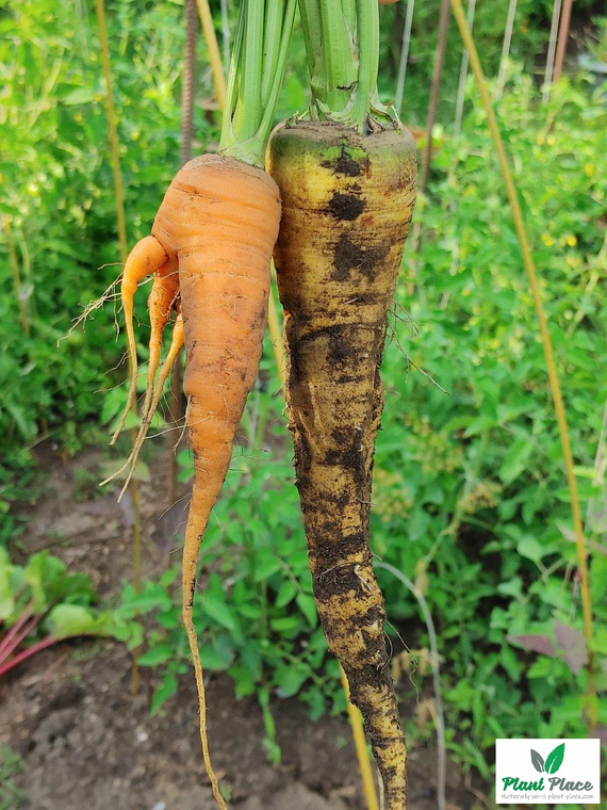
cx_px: 304
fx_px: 1216
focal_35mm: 52
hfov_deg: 28.0
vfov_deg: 36.8
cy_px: 405
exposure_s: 1/198
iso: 50
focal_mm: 4.81
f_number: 1.8
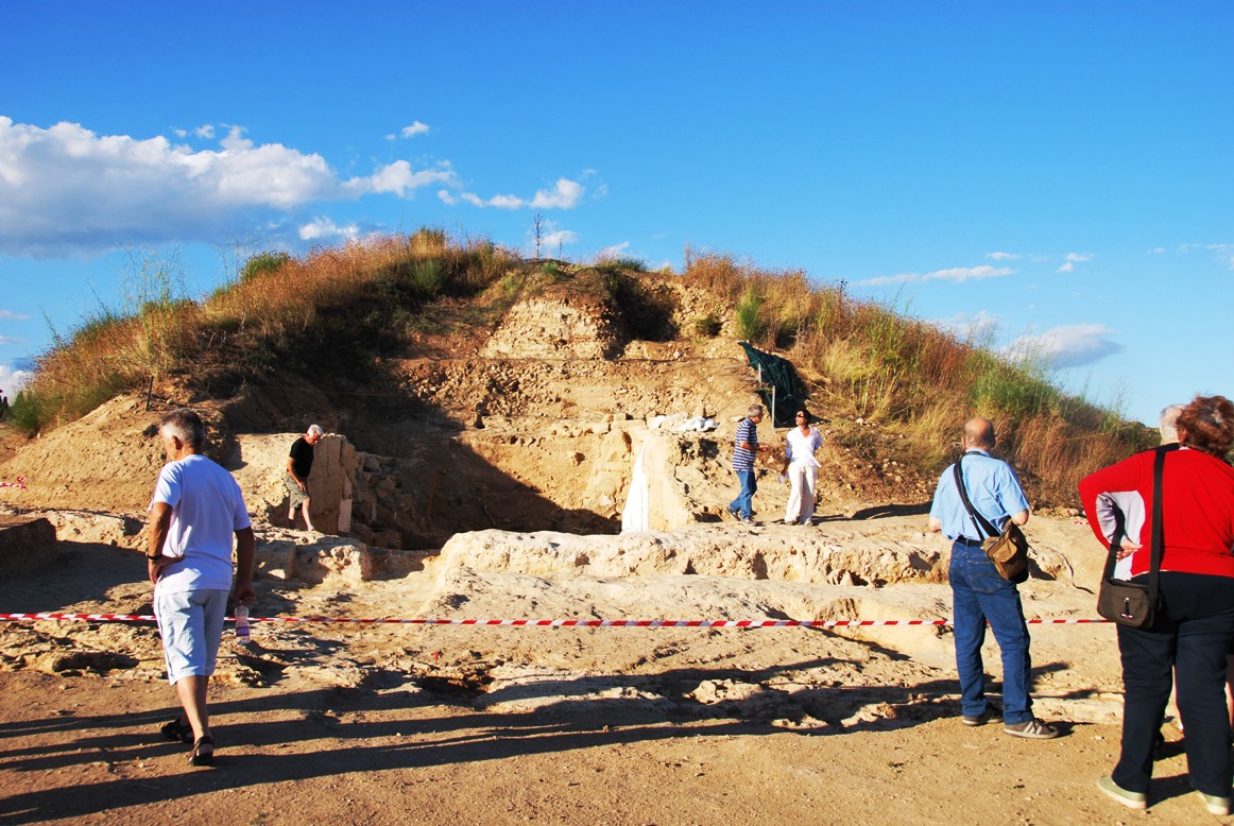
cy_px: 413
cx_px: 617
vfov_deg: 43.7
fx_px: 1030
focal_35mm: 30
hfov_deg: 61.9
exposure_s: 1/250
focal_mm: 20
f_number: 8
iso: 100
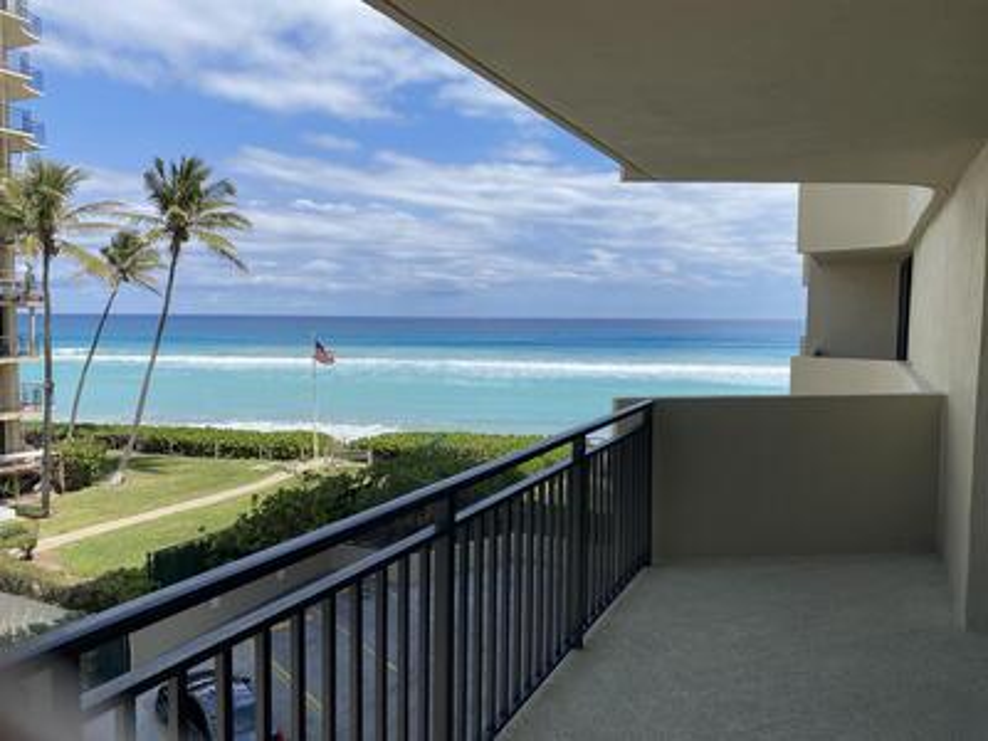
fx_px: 742
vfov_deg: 53.1
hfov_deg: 67.3
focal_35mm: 26
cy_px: 370
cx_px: 494
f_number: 1.8
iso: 32
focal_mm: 4.25
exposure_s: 1/3731
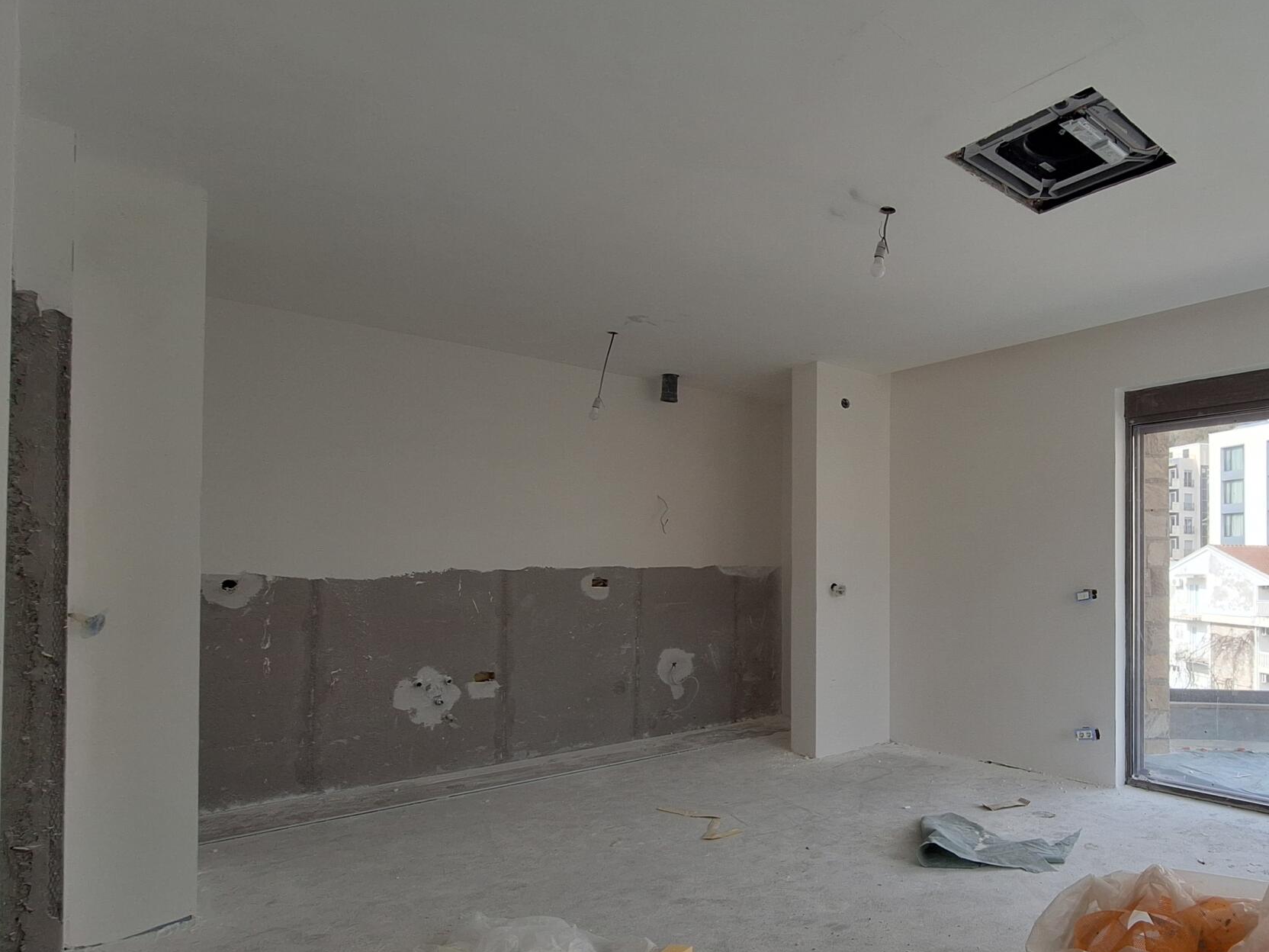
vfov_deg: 65.4
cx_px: 927
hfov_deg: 76.7
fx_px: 733
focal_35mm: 20
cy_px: 569
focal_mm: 1.74
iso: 40
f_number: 2.2
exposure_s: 1/396
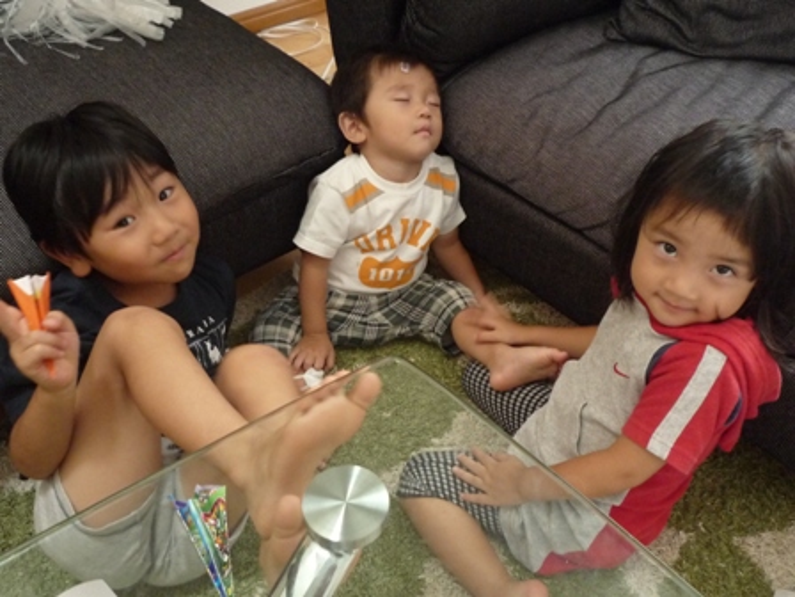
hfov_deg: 69.4
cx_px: 398
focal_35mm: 25
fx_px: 574
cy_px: 298
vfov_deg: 54.9
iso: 400
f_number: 2.8
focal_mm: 4.4
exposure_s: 1/20
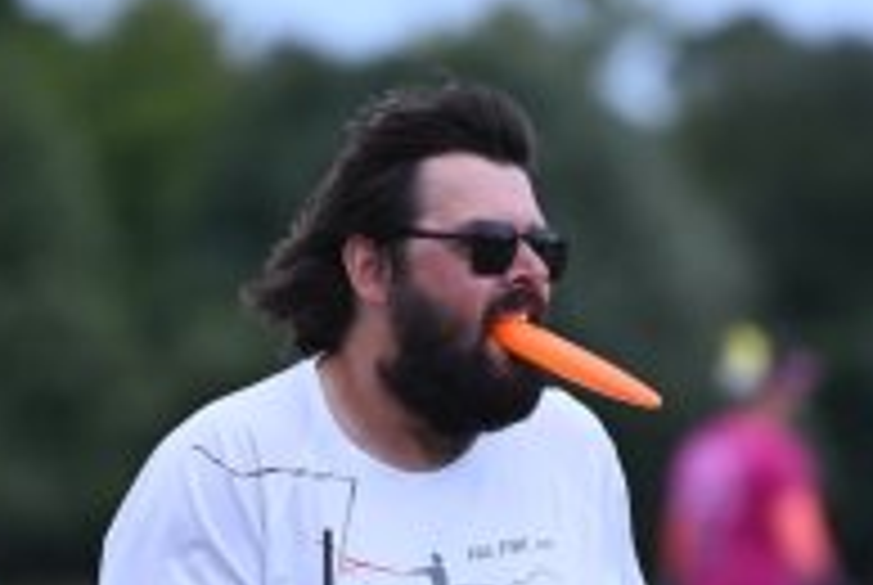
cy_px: 549
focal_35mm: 1025
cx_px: 551
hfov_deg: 2.0
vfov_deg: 1.3
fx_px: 24894
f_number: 6.3
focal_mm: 400
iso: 320
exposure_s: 1/800
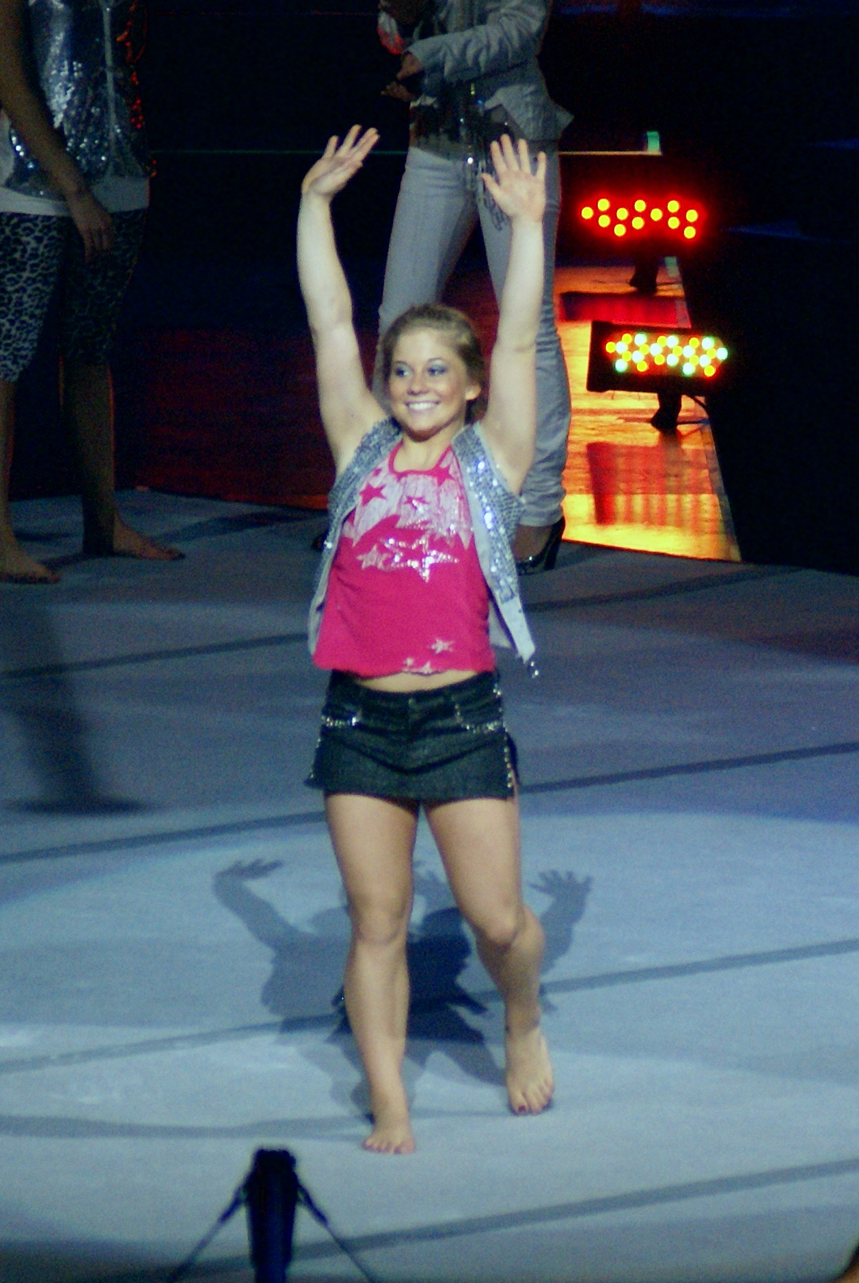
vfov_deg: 4.6
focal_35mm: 450
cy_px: 642
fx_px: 16061
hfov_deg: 3.1
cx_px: 430
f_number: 5.6
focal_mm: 300
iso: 800
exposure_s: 1/320
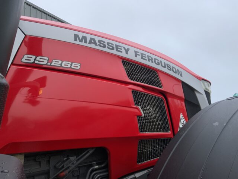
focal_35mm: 29
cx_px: 119
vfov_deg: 48.2
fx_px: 199
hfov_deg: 61.7
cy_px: 90
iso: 40
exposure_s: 1/60
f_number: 1.8
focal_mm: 3
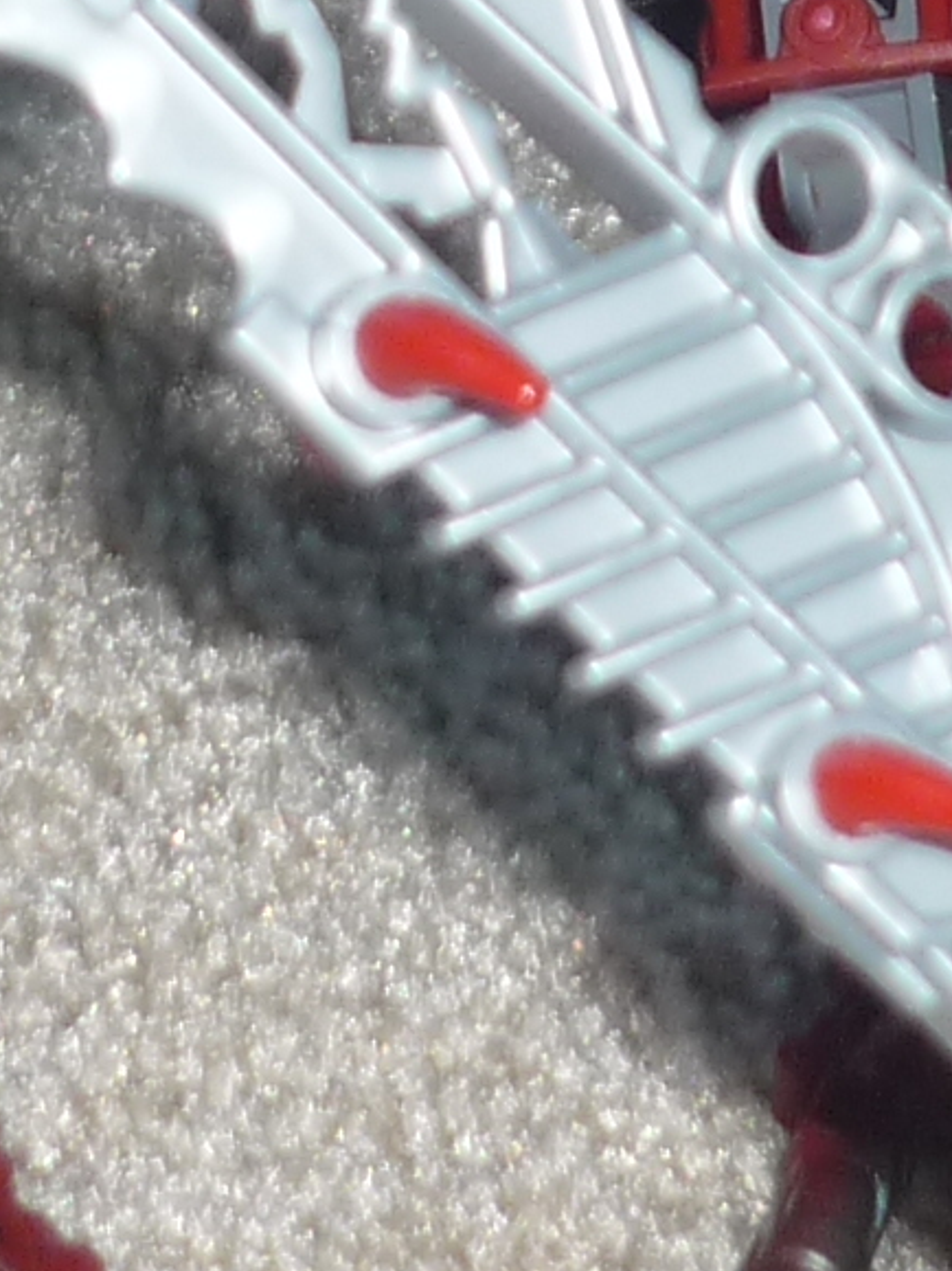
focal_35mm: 265
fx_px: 9721
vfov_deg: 7.3
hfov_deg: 5.6
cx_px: 340
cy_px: -746
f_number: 3.1
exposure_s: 1/40
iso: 100
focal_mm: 7.8
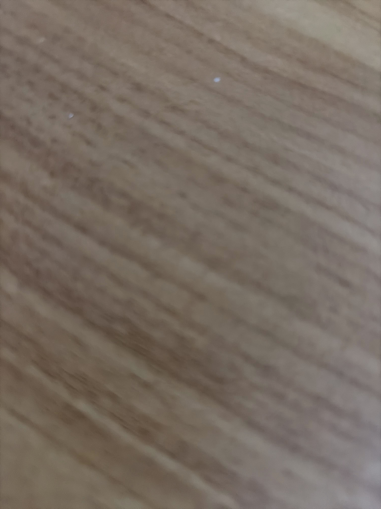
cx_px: 190
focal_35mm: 26
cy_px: 254
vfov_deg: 67.3
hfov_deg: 53.1
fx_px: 382
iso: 640
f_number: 1.6
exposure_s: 1/60
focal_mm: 5.96
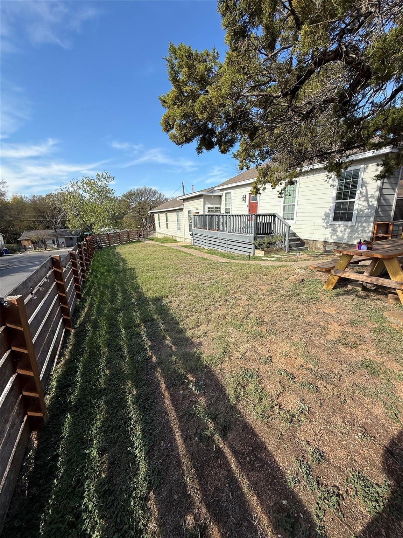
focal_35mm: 14
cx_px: 202
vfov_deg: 102.1
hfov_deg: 85.7
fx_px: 217
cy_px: 269
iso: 50
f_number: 2.2
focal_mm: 2.22
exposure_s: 1/1189
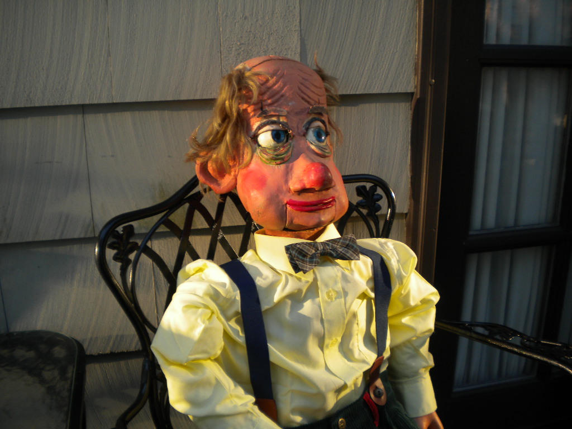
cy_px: 214
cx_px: 286
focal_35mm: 35
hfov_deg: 52.6
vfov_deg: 40.7
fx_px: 578
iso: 80
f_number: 3.1
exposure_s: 1/102
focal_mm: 6.3
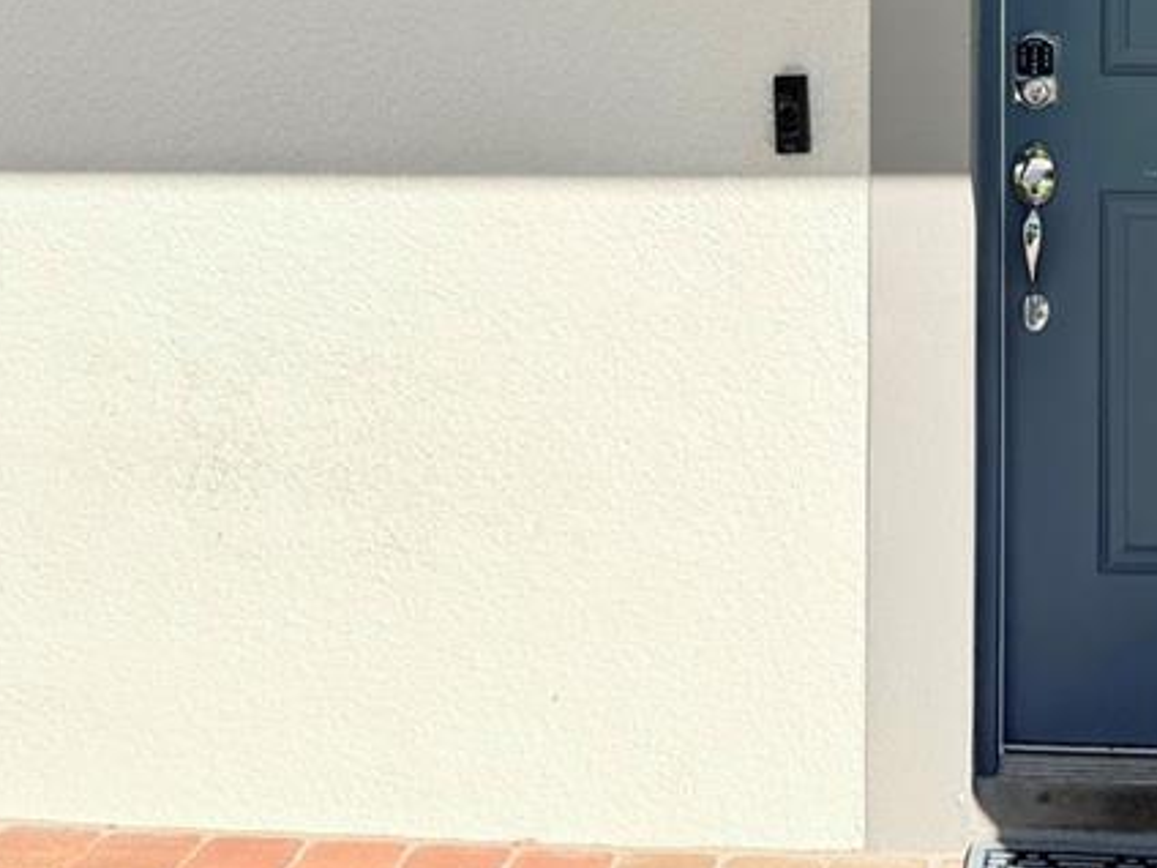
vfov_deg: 24.3
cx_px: 1092
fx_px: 1939
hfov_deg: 31.3
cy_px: 30
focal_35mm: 58
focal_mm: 6.76
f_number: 1.78
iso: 80
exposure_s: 1/5319
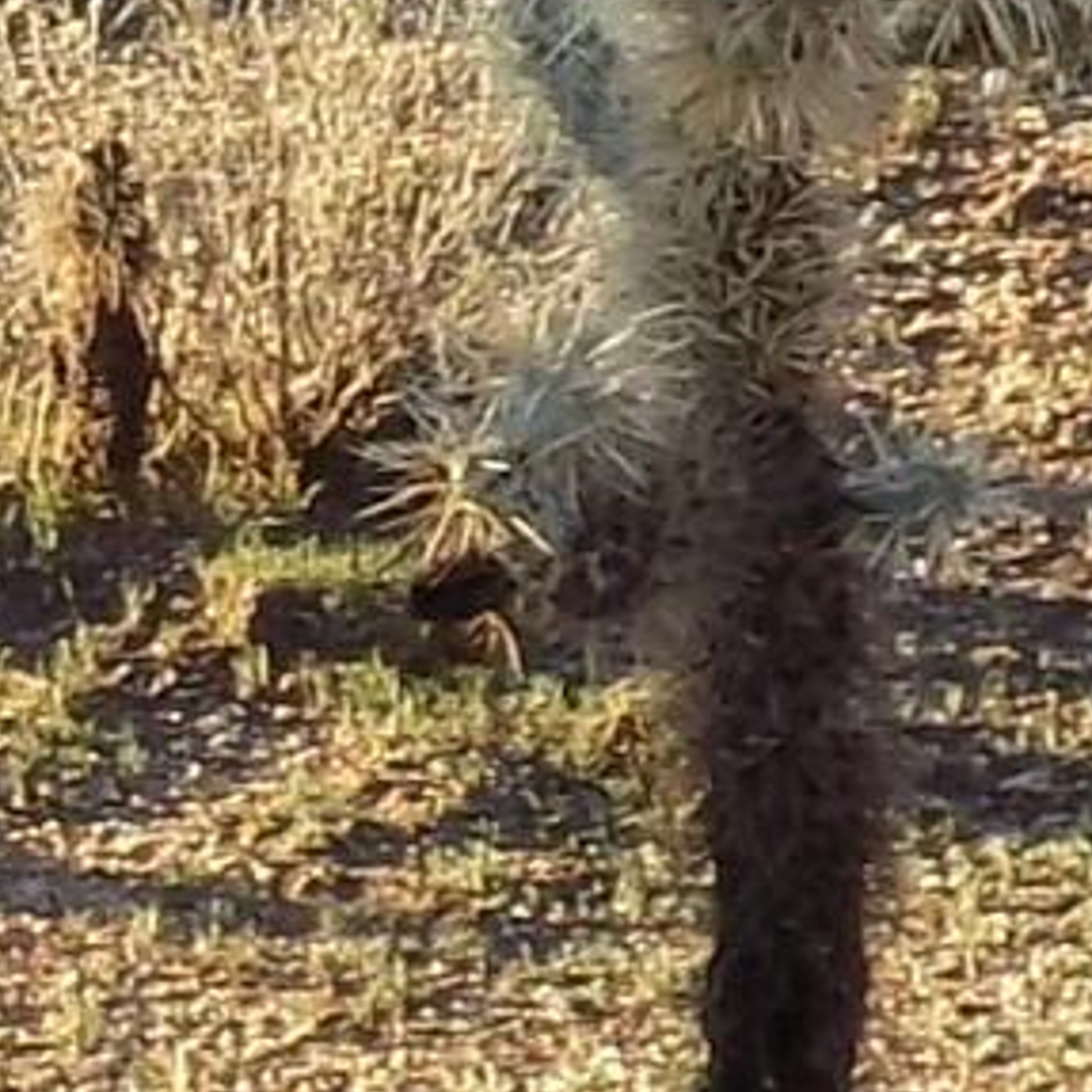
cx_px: -1861
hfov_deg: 6.0
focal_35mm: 277
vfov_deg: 6.3
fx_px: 9886
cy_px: 753
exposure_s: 1/200
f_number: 3.3
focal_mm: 5.3
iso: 80
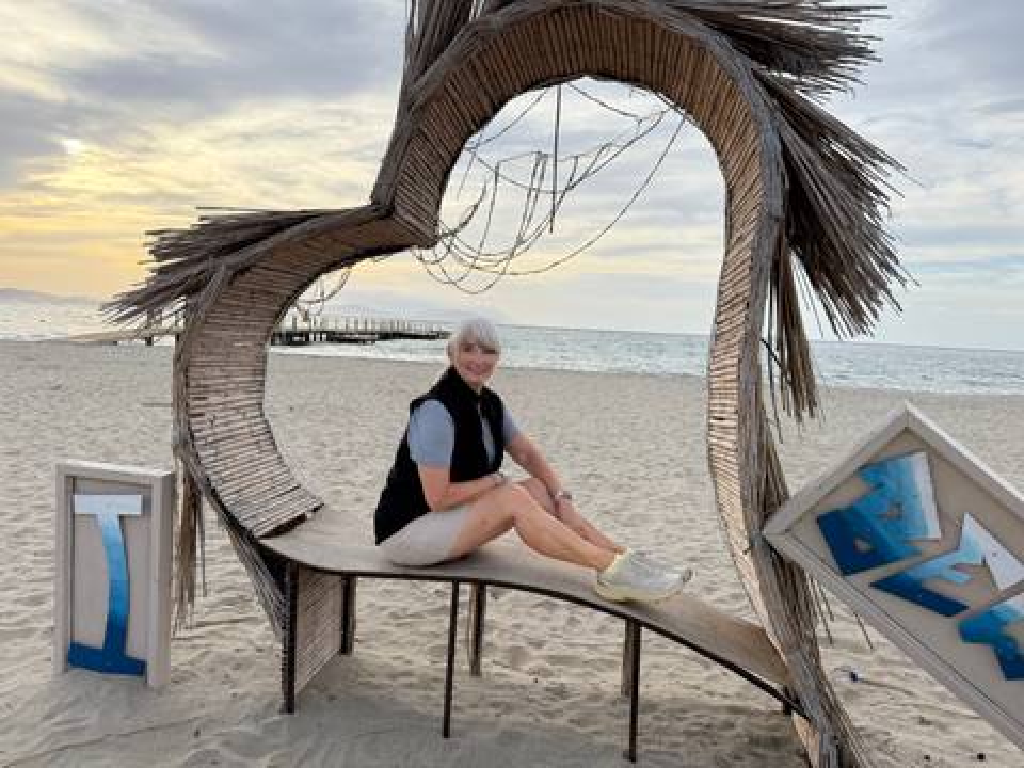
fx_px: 710
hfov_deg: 71.6
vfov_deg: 56.8
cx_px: 512
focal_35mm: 24
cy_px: 384
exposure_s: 1/2525
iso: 100
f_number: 1.78
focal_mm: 6.76
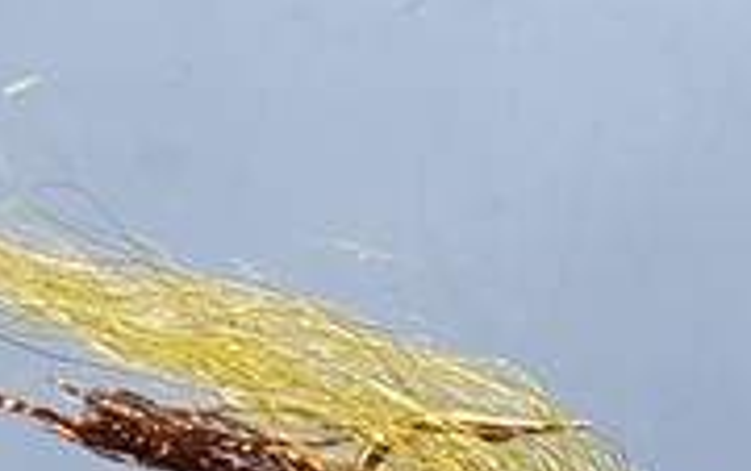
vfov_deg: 22.6
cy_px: 484
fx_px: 1127
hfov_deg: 36.8
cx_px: 342
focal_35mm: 55
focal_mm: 4.2
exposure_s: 1/100
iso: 64
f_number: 1.7
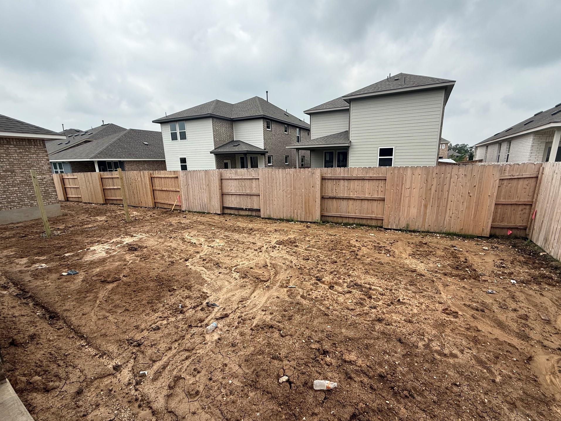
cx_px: 296
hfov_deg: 98.1
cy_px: 216
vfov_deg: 81.7
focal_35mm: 15
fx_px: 243
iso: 50
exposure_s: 1/1068
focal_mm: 2.22
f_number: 2.2
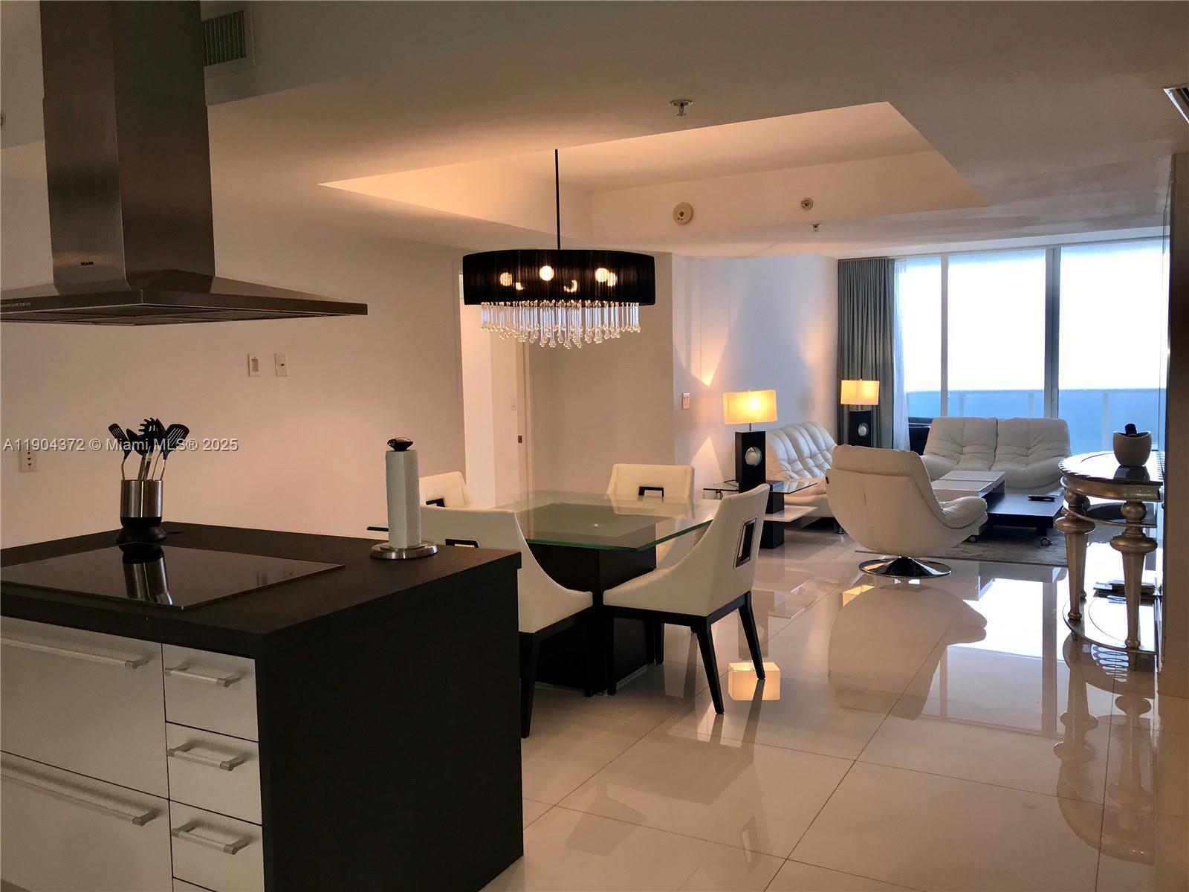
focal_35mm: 28
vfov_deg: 49.7
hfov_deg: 63.4
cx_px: 594
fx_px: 962
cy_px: 446
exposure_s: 1/33
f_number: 1.8
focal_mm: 3.99
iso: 20
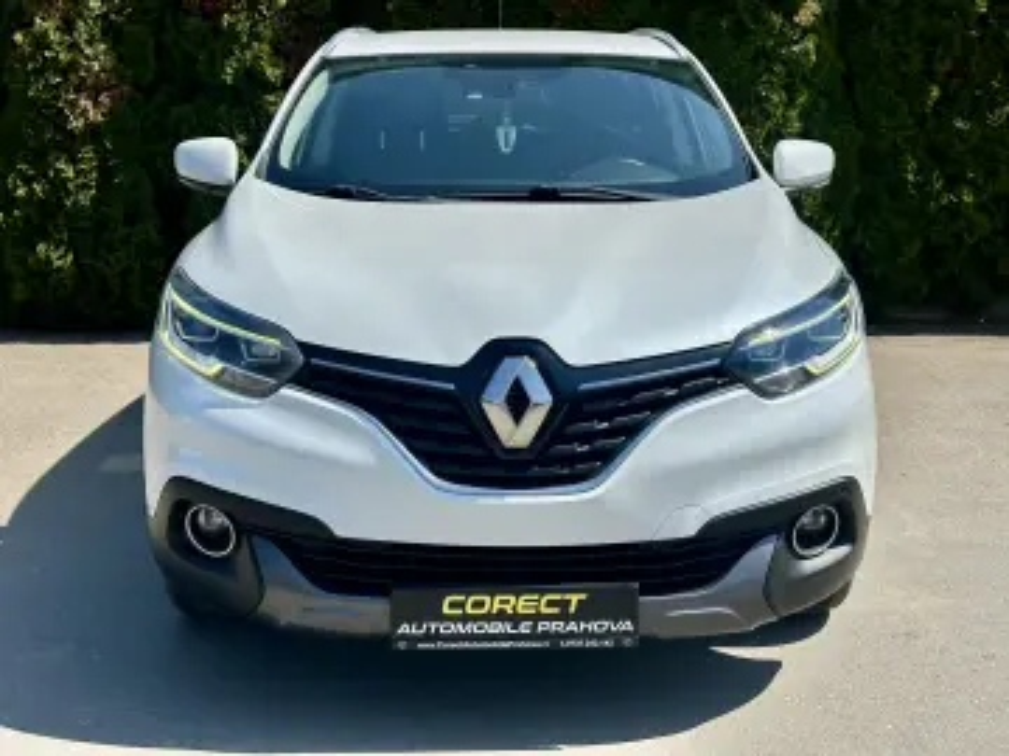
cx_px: 504
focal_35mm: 48
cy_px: 378
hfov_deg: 39.7
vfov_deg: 30.3
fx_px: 1399
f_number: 1.78
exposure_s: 1/6623
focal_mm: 6.86
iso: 64
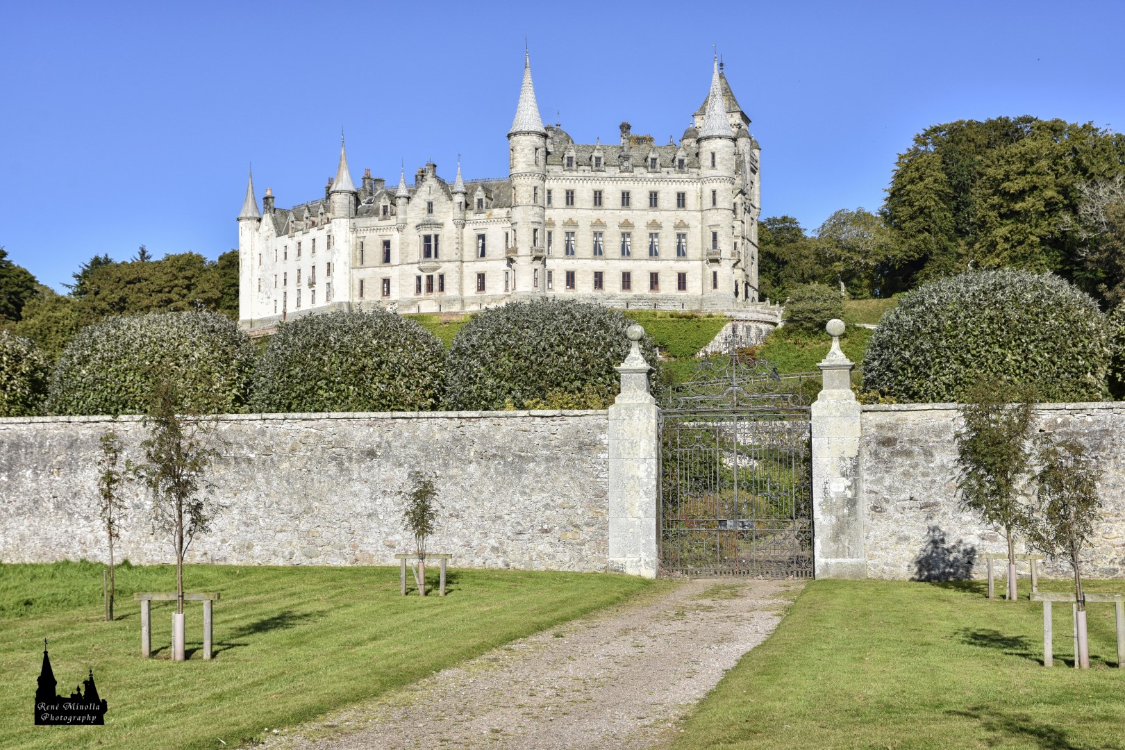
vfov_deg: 26.5
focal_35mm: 51
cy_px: 375
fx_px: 1594
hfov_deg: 38.9
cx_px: 562
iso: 200
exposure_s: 1/400
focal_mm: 34
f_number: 10
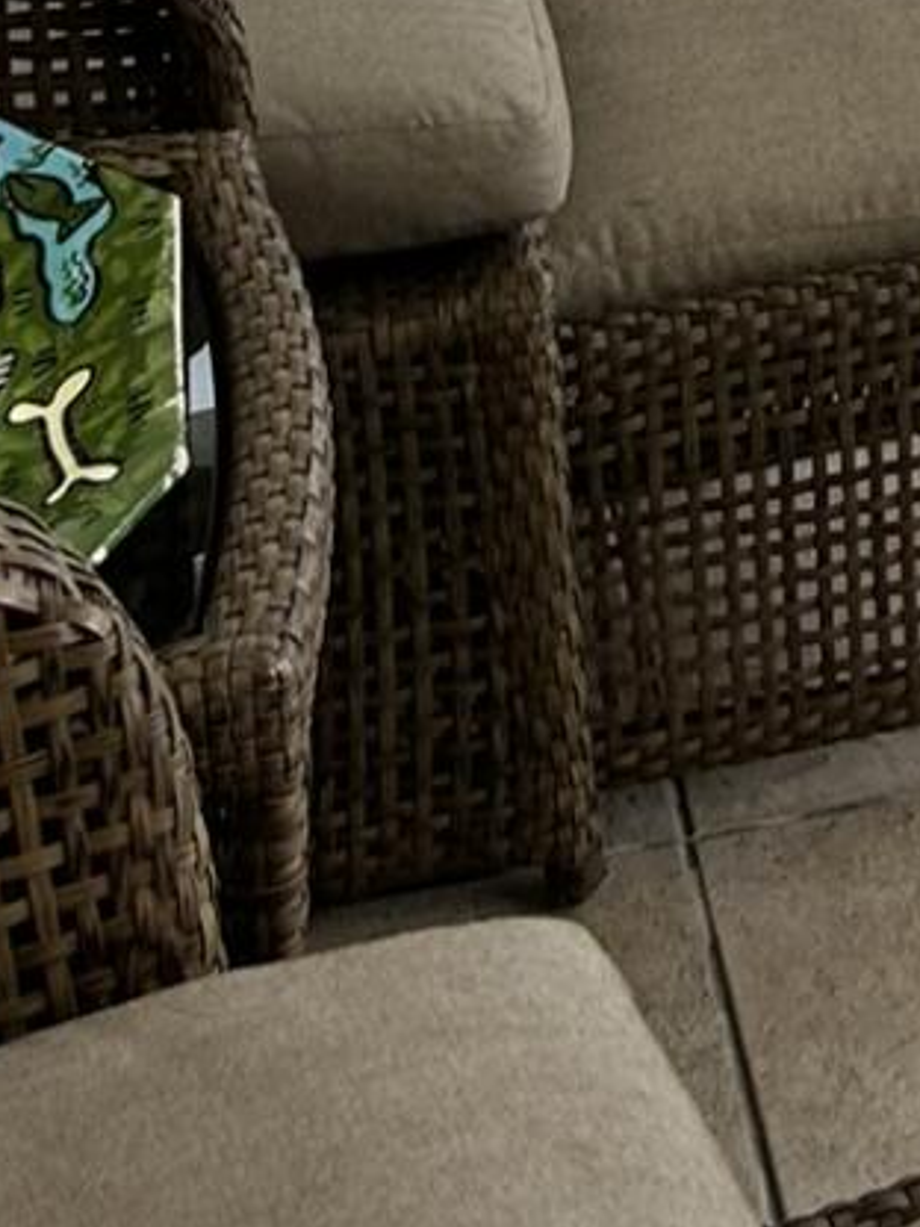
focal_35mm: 125
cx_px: 947
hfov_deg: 11.7
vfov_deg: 12.7
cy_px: -1575
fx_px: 4430
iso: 32
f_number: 1.5
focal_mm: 5.7
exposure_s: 1/137
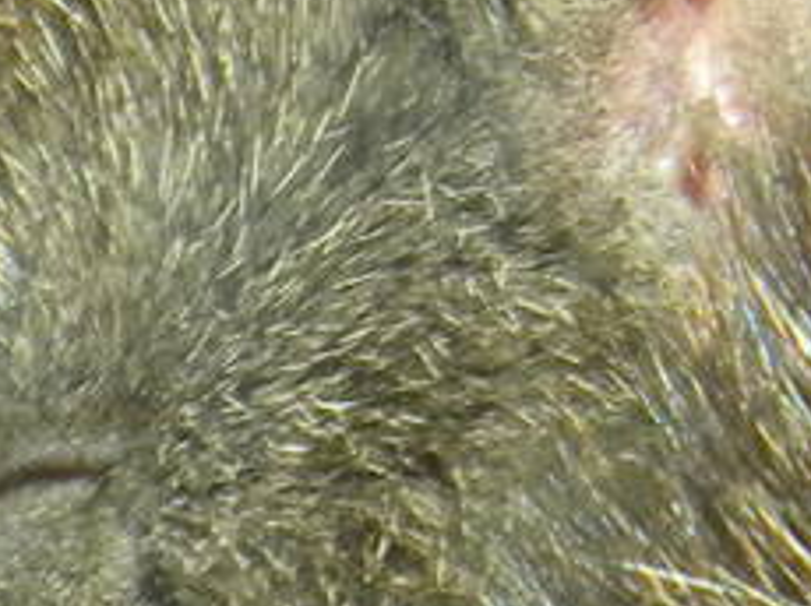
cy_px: 1748
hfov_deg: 3.4
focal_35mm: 578
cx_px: 917
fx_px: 13528
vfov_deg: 2.5
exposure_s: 1/500
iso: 243
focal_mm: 15.1
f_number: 4.5
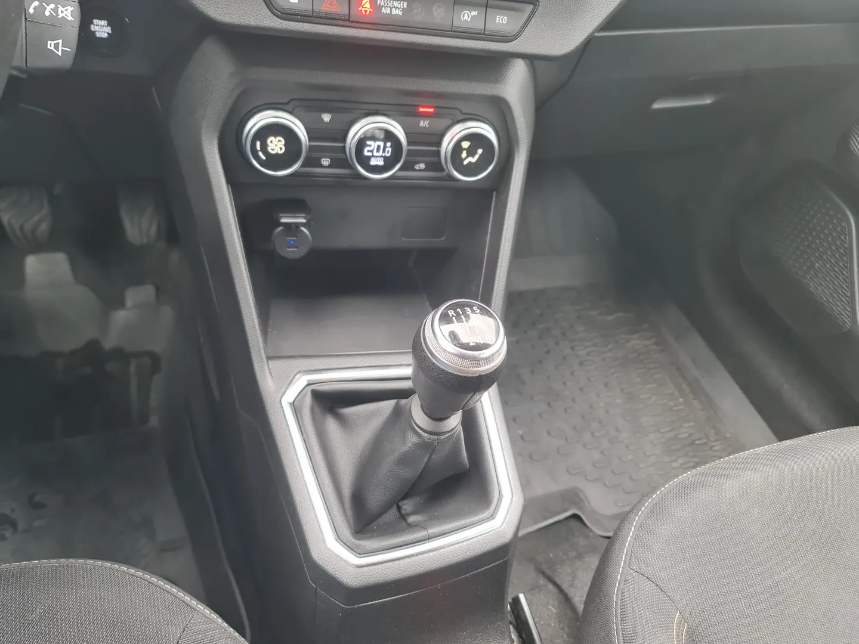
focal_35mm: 25
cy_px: 322
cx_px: 430
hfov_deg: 69.4
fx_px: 620
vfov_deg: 54.9
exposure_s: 1/50
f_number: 1.8
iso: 320
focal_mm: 7
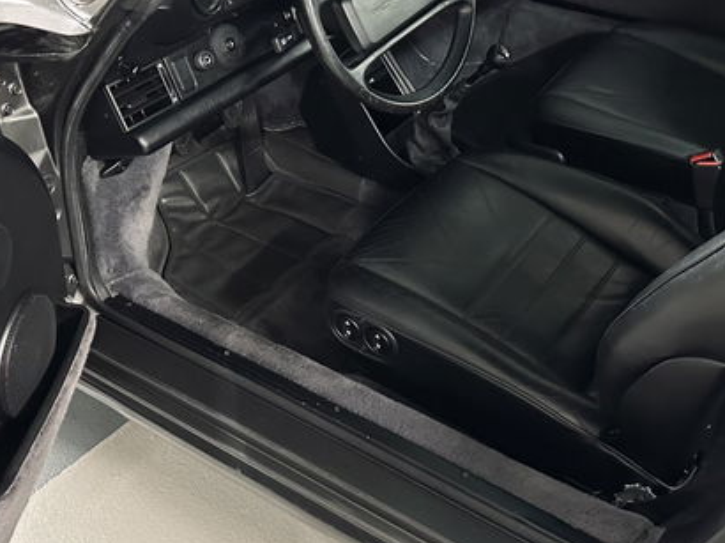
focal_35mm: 45
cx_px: 387
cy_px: 184
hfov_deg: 42.1
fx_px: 942
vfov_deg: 31.9
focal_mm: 6.86
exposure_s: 1/33
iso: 800
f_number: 1.78
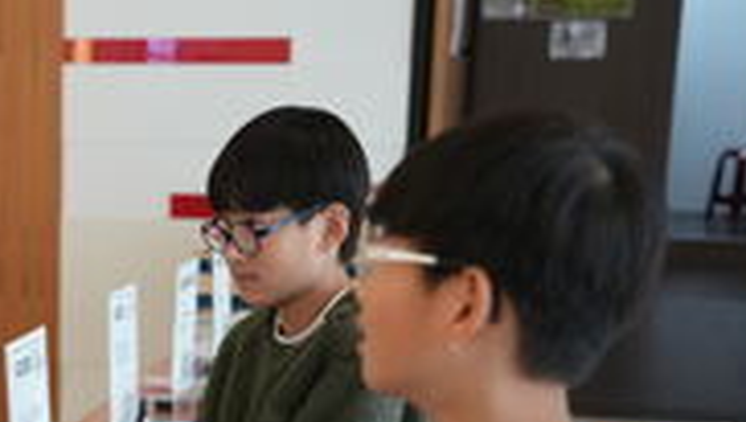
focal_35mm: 85
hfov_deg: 23.8
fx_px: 1684
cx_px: -16
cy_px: 412
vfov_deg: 14.1
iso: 1600
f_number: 3.2
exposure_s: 1/250
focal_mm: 37
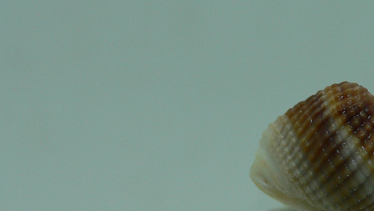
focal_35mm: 80
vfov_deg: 15.0
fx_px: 794
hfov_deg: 25.6
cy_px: 170
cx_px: 343
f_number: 2.8
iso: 80
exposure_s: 1/80
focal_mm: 4.6
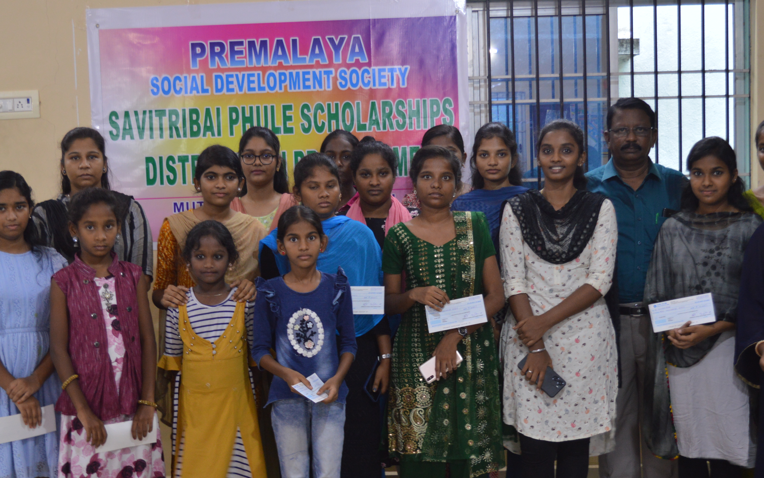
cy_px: 287
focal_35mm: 60
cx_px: 356
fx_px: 1243
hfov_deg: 34.2
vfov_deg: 21.7
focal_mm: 29
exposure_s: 1/15
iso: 400
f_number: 4.2
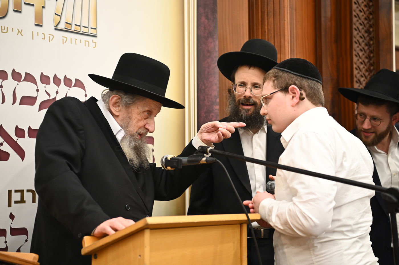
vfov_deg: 20.9
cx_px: 200
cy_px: 132
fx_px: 720
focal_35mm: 65
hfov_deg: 31.0
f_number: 3.5
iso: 1600
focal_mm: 65
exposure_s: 1/125
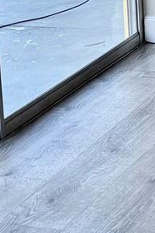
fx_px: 1014
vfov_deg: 12.6
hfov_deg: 8.2
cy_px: -85
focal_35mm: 157
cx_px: 347
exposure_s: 1/120
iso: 40
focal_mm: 5.96
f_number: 1.6
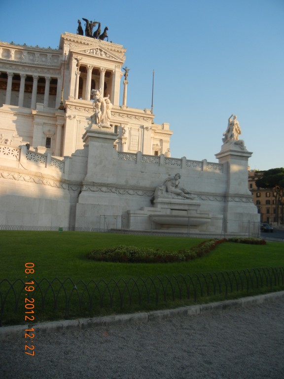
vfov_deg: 60.0
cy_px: 190
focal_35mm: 30
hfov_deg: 46.8
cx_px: 142
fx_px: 328
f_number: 3.5
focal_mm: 5.4
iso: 160
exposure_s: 1/503
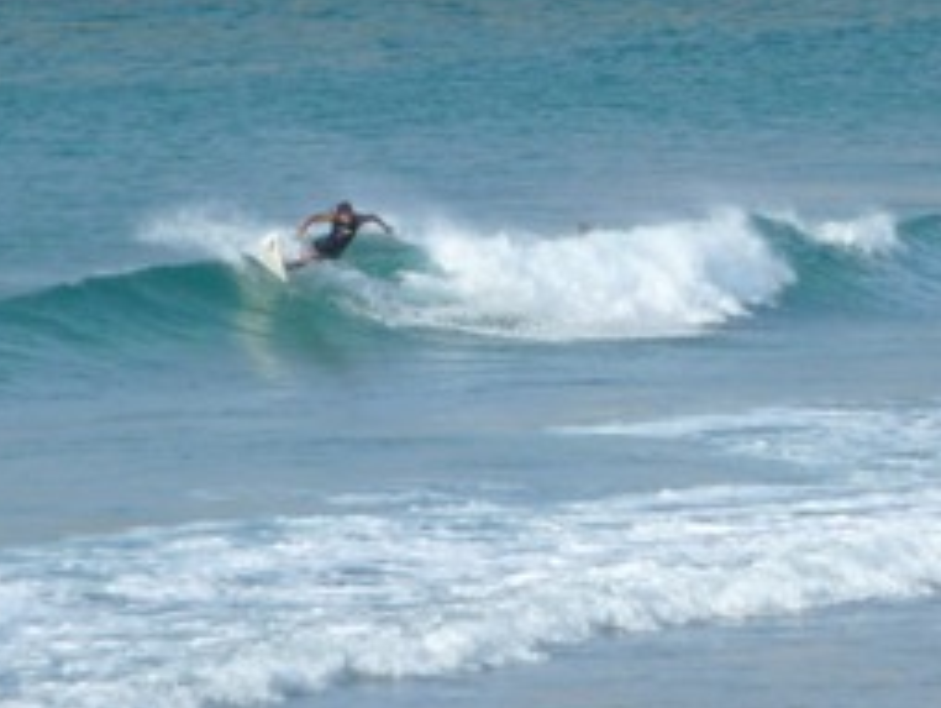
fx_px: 19183
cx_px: 356
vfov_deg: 2.1
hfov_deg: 2.8
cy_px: 133
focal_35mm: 705
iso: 100
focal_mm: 47
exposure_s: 1/500
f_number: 4.9
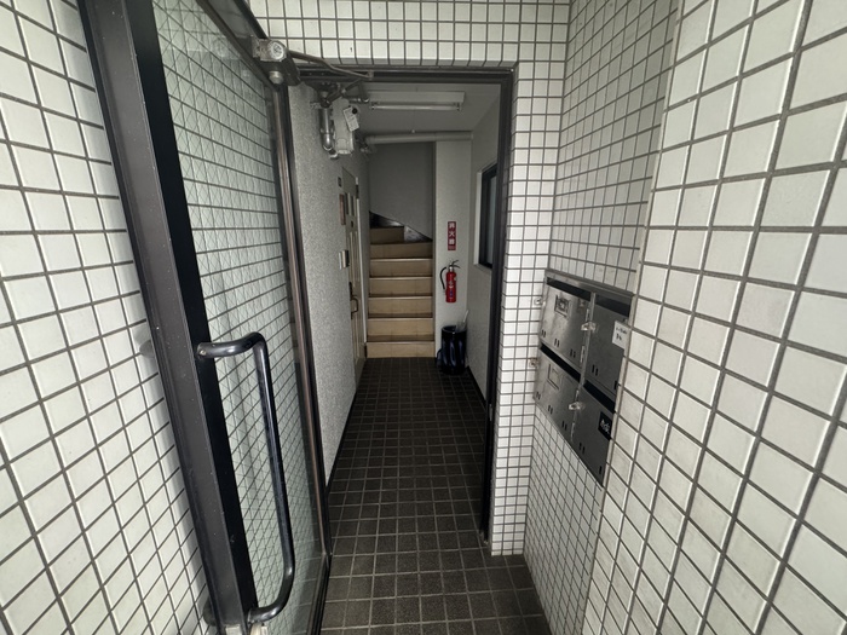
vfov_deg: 85.7
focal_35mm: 14
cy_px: 318
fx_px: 343
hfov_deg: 102.1
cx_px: 424
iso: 400
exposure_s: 1/60
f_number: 2.2
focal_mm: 2.22
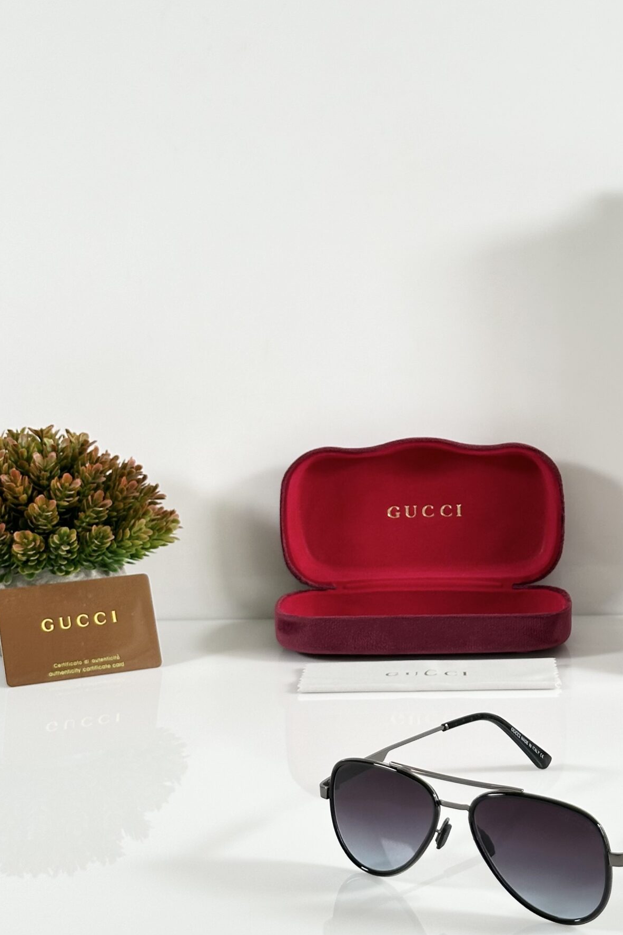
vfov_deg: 28.1
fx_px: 1869
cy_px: 469
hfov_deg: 18.8
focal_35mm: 72
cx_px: 477
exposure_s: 1/100
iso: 64
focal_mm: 6.86
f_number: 1.78
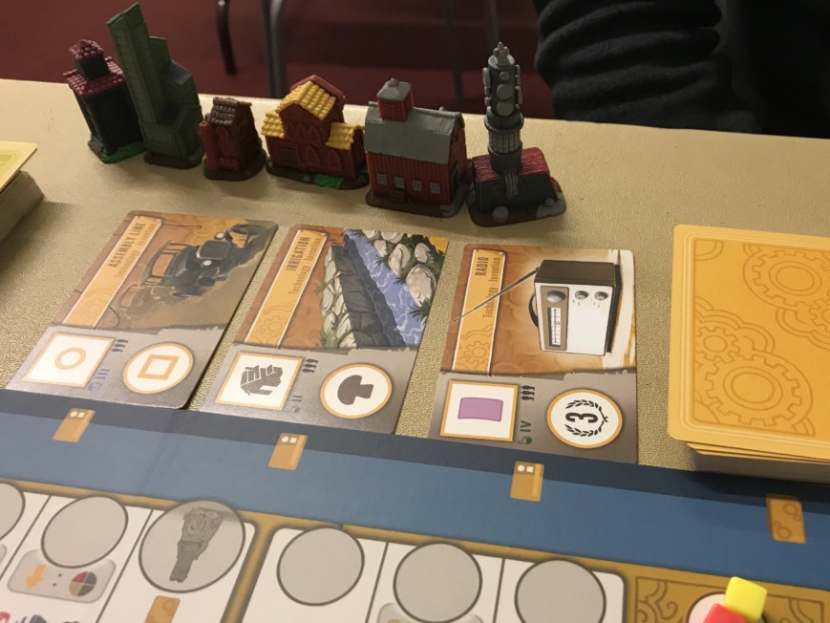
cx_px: 458
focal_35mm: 33
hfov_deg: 55.2
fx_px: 791
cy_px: 348
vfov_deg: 42.9
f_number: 1.8
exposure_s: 1/17
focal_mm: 3.99
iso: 64
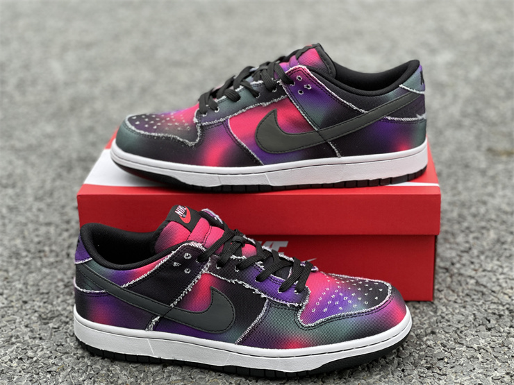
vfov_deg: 22.9
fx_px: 950
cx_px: 257
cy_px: 192
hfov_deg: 30.3
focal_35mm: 64
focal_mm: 7.5
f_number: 2.2
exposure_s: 1/121
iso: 40
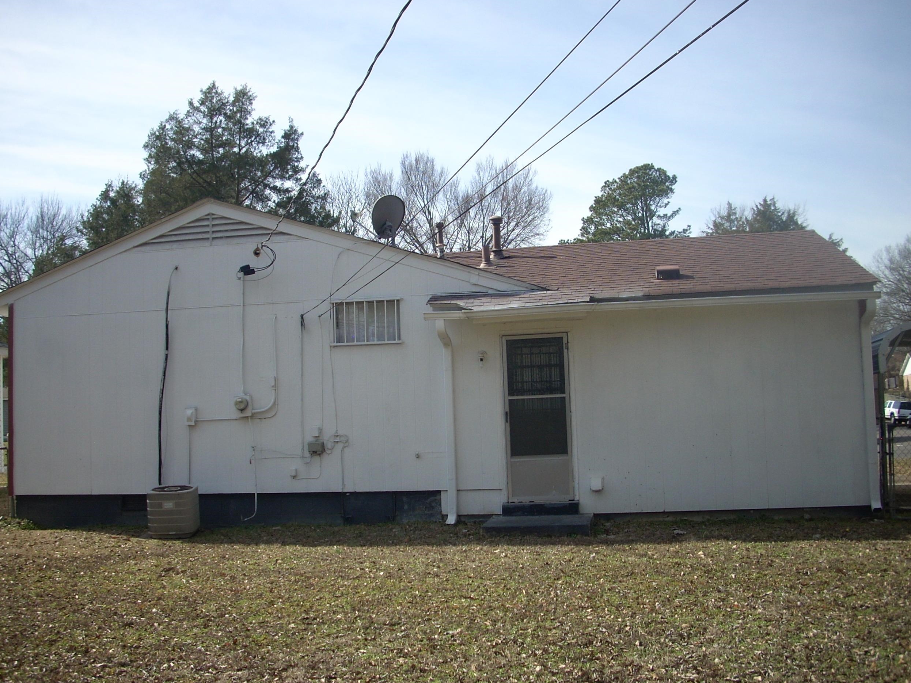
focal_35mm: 38
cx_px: 451
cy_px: 335
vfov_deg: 37.7
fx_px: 1000
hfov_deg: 49.0
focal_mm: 6.2
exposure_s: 1/229
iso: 64
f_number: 5.6
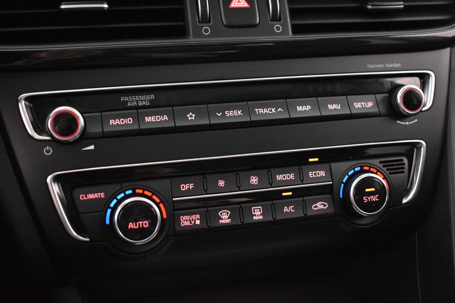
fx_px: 588
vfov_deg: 28.9
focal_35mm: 46
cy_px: 152
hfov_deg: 42.3
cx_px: 228
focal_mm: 31
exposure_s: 1/15
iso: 3200
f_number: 4.2
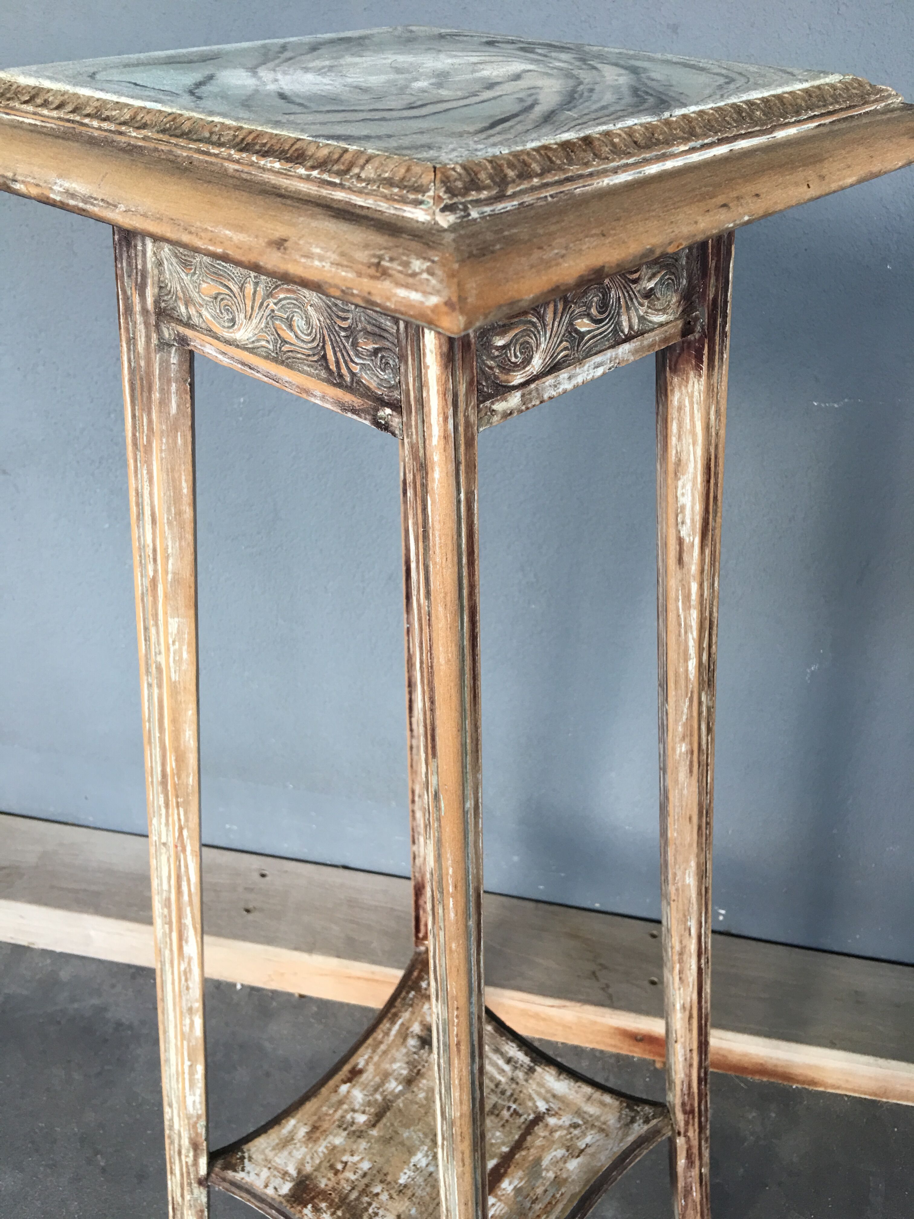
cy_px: 610
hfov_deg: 48.2
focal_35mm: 29
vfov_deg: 61.7
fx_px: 1021
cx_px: 457
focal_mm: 4.15
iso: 32
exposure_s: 1/33
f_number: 2.2
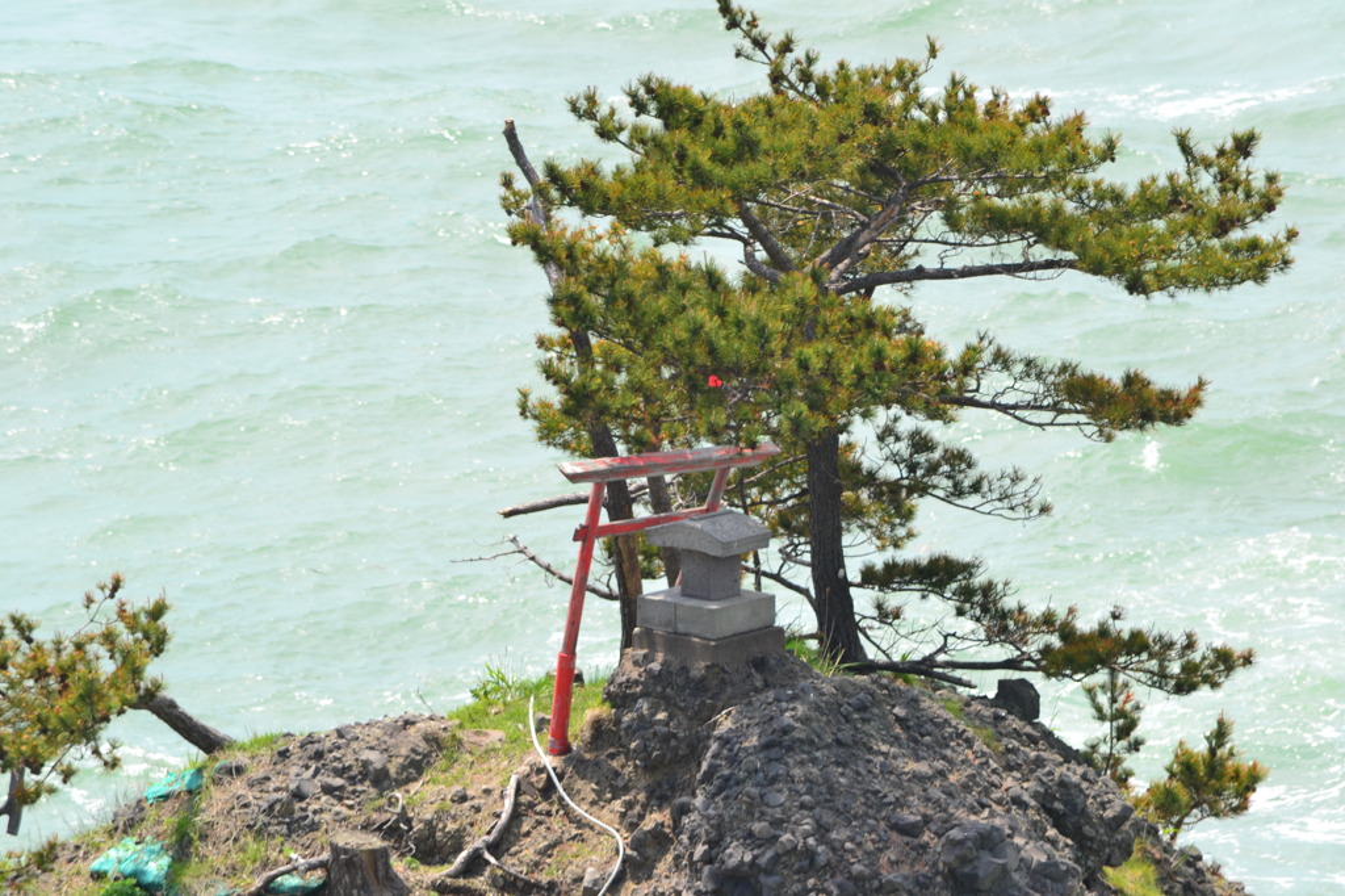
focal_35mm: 450
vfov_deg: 3.1
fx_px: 16806
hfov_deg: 4.6
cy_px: 448
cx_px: 672
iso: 400
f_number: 11
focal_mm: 300
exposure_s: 1/320
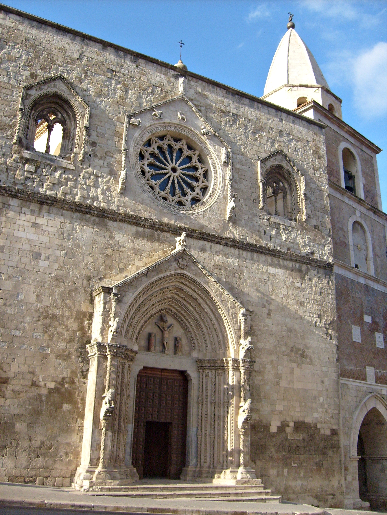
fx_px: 522
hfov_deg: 40.7
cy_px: 258
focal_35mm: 35
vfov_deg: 52.6
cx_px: 194
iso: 80
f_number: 7.1
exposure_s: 1/180
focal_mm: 5.8
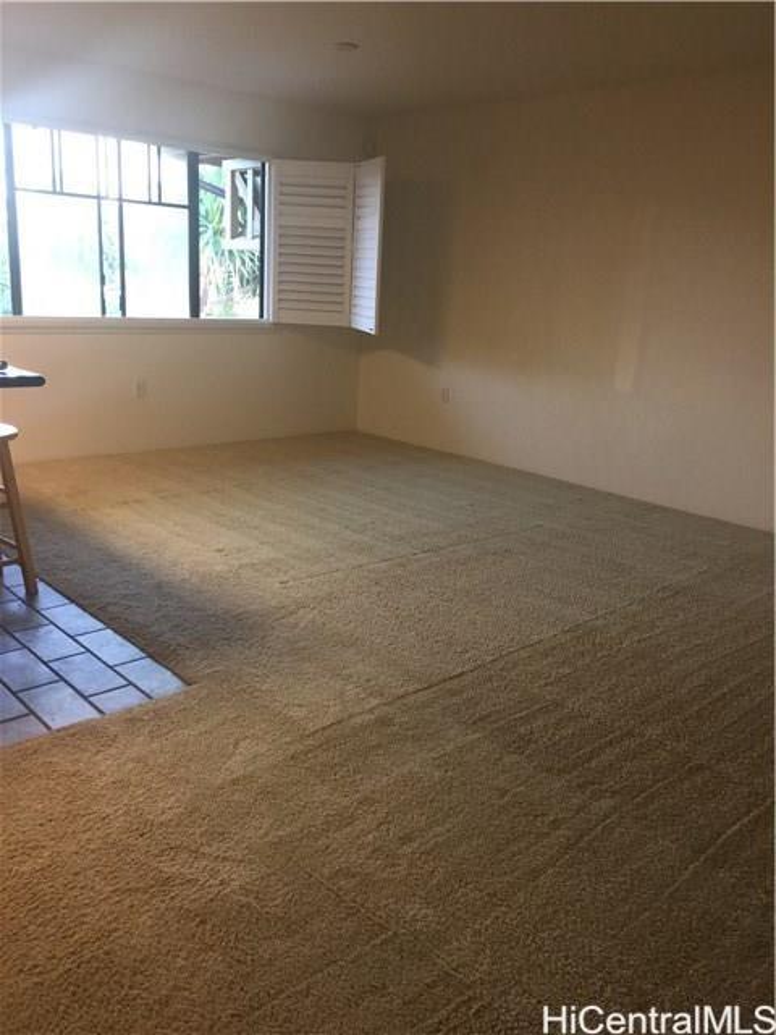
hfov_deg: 48.2
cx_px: 388
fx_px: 867
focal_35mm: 29
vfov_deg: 61.7
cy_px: 518
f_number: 2.2
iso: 64
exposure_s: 1/15
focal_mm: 4.15
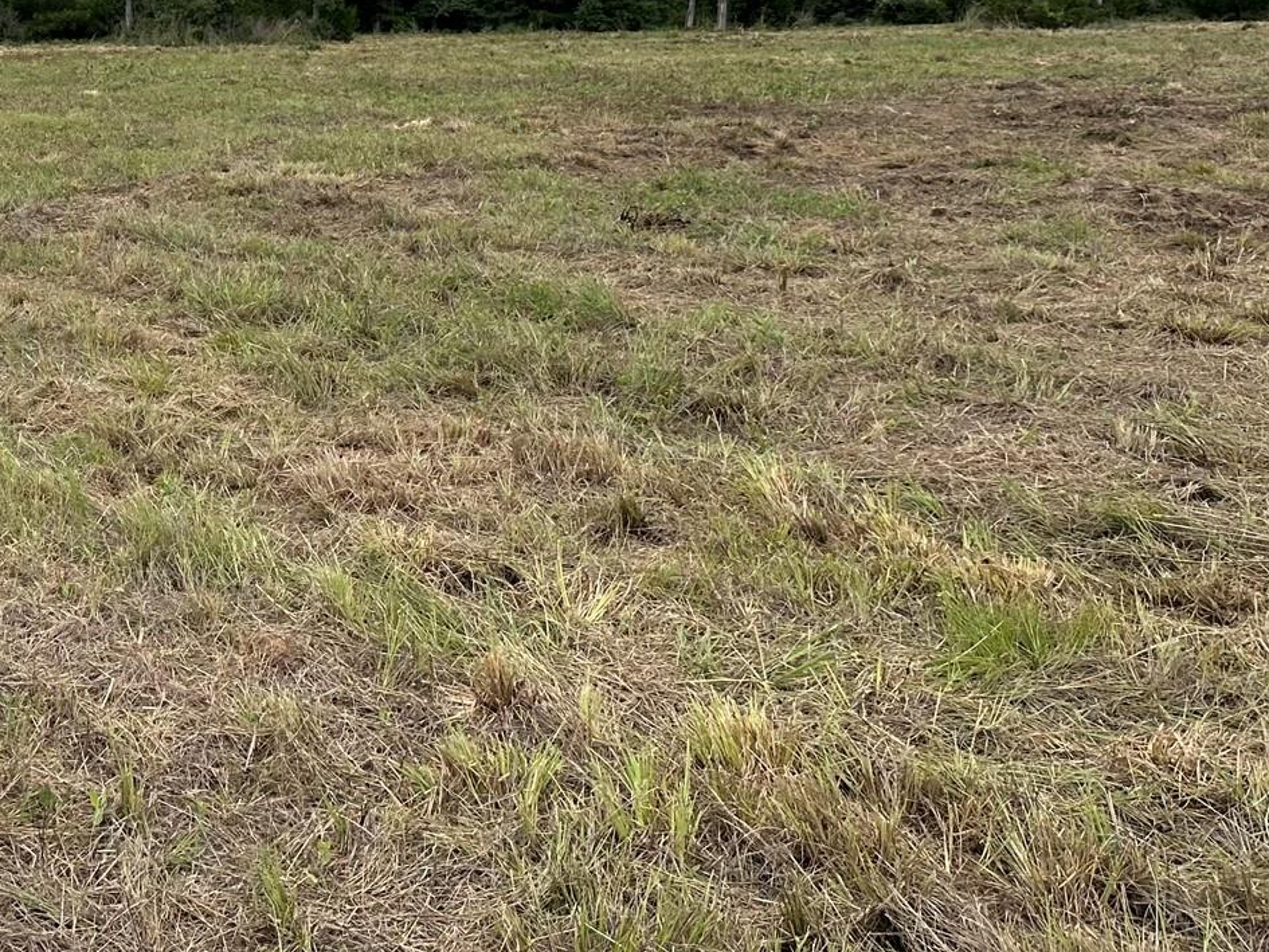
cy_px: 82
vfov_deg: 27.0
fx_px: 1907
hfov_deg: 34.0
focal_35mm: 52
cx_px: 43
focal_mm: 6.86
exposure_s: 1/5263
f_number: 1.78
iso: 80
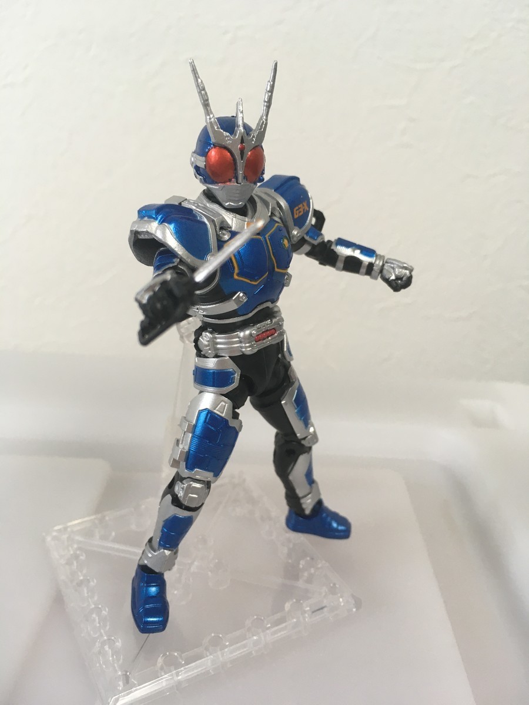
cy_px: 352
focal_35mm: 29
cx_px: 264
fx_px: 591
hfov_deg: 48.2
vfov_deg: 61.7
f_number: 2.2
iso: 50
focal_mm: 4.15
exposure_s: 1/30
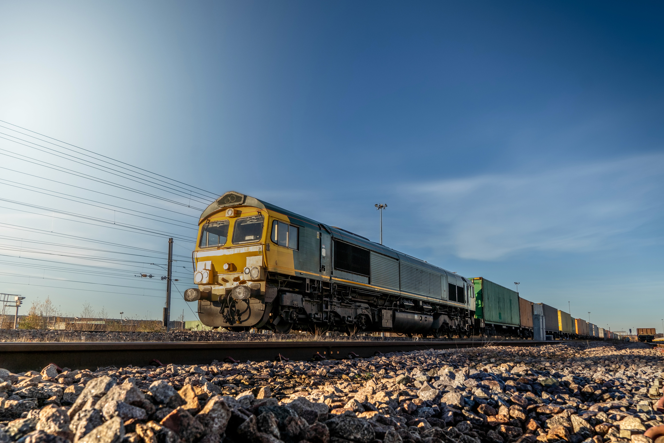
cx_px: 332
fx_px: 498
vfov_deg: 47.9
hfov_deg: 67.4
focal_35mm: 27
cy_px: 222
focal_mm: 18
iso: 200
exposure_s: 1/800
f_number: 8
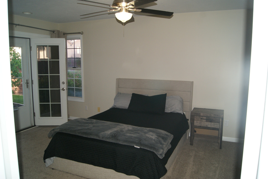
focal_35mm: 27
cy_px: 90
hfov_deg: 67.4
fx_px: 201
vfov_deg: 47.9
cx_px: 134
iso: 400
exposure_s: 1/60
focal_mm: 18
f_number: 5.6
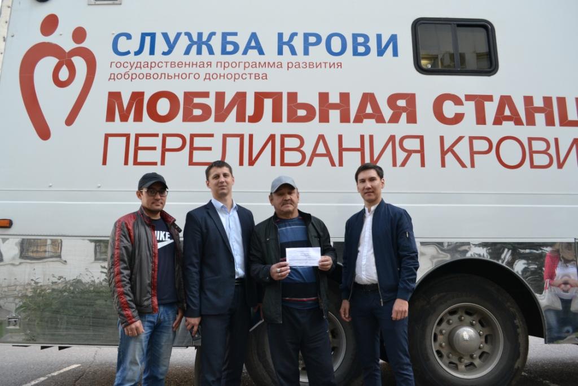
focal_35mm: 27
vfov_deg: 47.9
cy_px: 193
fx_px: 434
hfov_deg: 67.4
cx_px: 289
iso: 320
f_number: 5.6
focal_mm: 18
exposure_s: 1/125
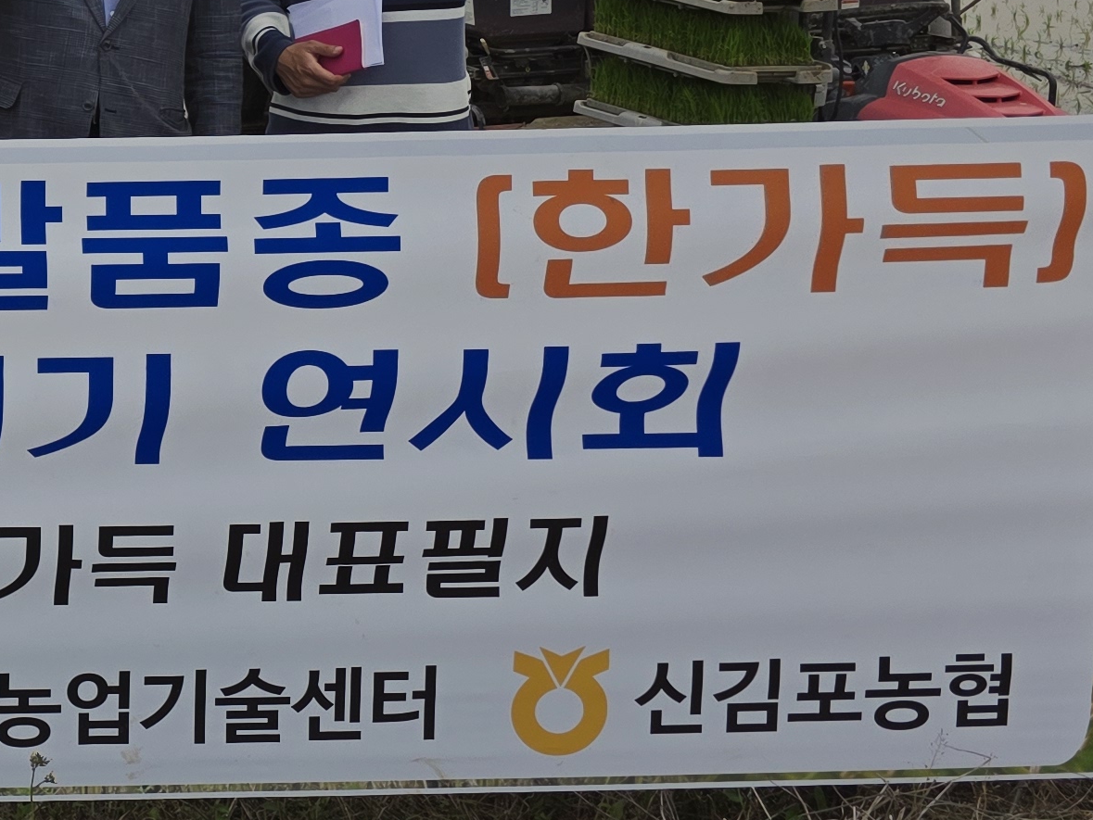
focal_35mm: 78
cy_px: -62
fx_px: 2464
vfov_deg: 18.3
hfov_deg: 21.5
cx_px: -492
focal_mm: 6.3
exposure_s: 1/6809
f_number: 1.7
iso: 80
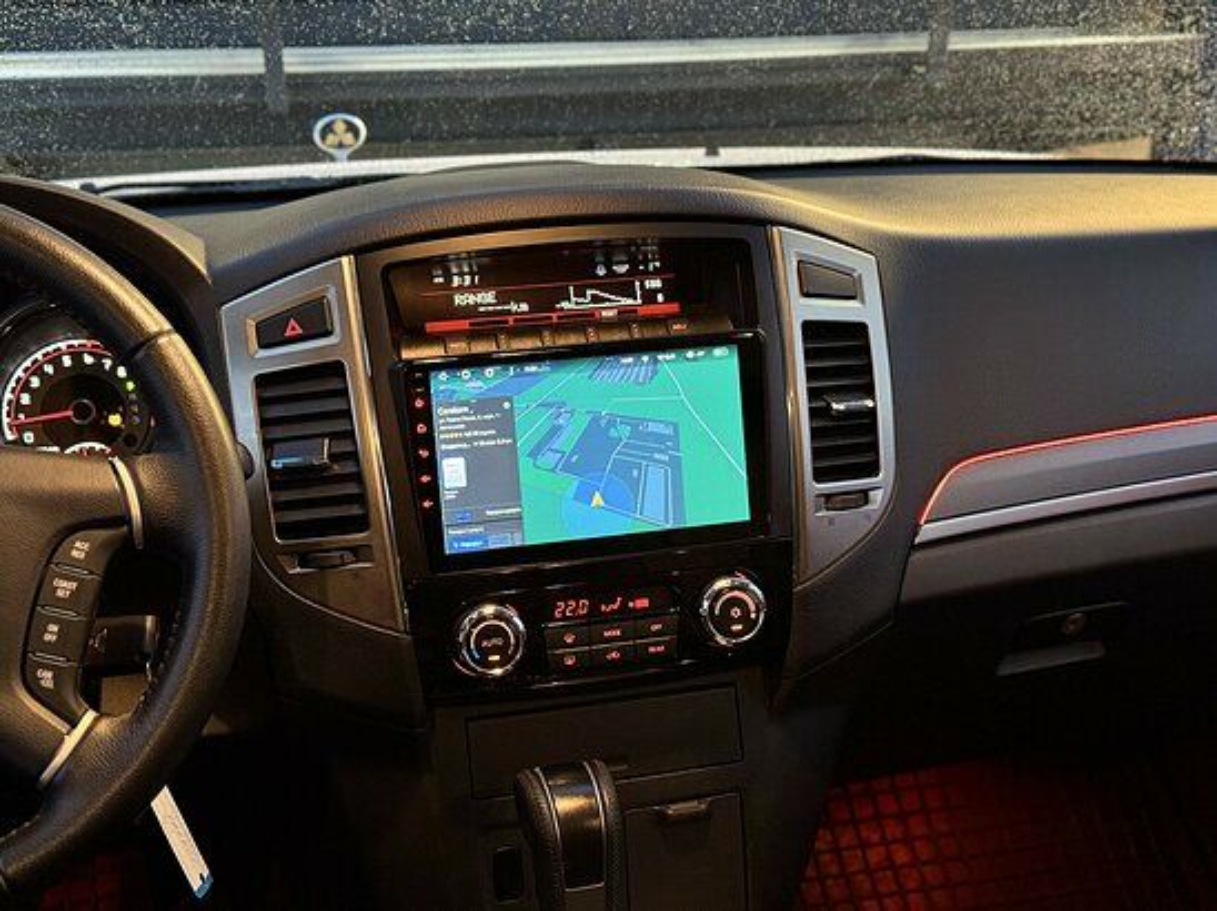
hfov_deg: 39.7
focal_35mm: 48
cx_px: 608
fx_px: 1686
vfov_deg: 30.2
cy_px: 456
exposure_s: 1/33
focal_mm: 6.76
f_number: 1.78
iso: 320
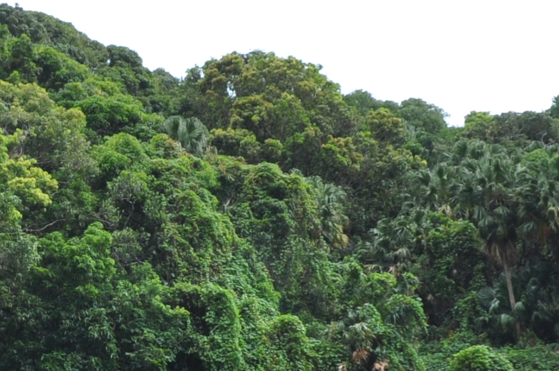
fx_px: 1908
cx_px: 56
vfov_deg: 11.1
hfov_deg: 16.5
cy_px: 324
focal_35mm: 123
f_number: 7.1
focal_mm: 18
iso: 200
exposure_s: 1/200
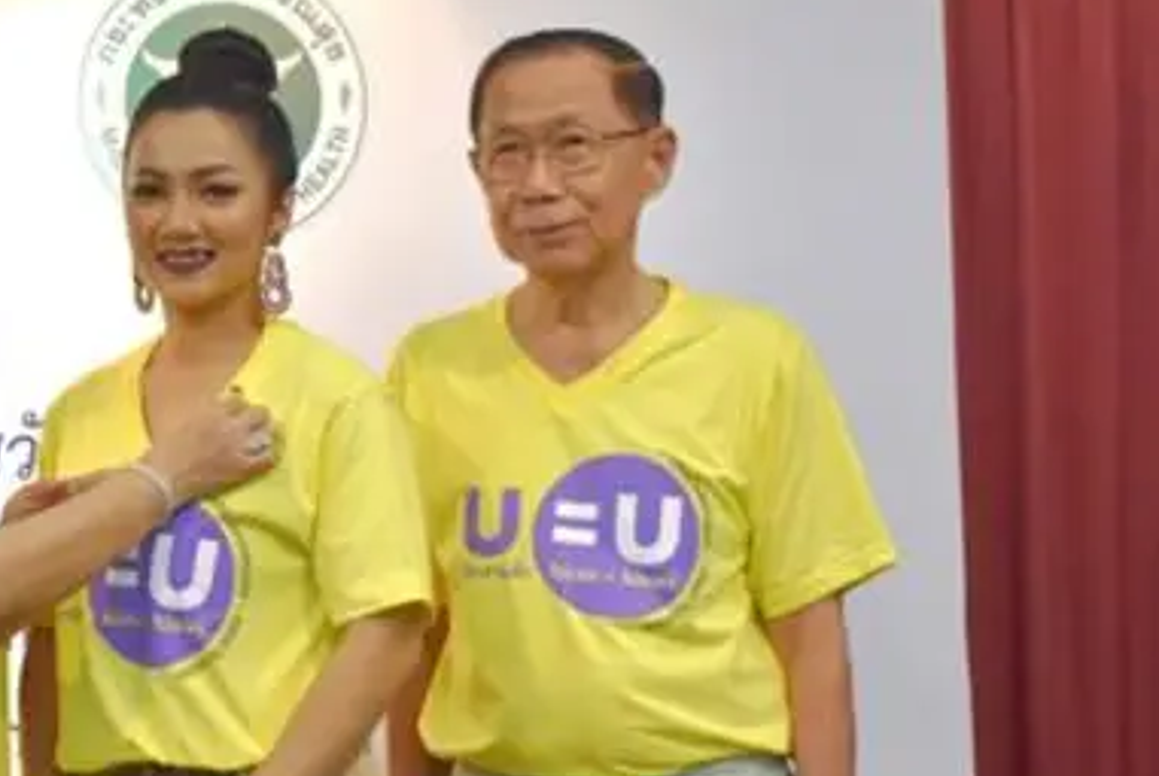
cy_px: 568
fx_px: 2869
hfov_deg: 22.1
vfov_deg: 15.3
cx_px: 49
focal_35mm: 89
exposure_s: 1/60
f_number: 4.2
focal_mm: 29
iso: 500
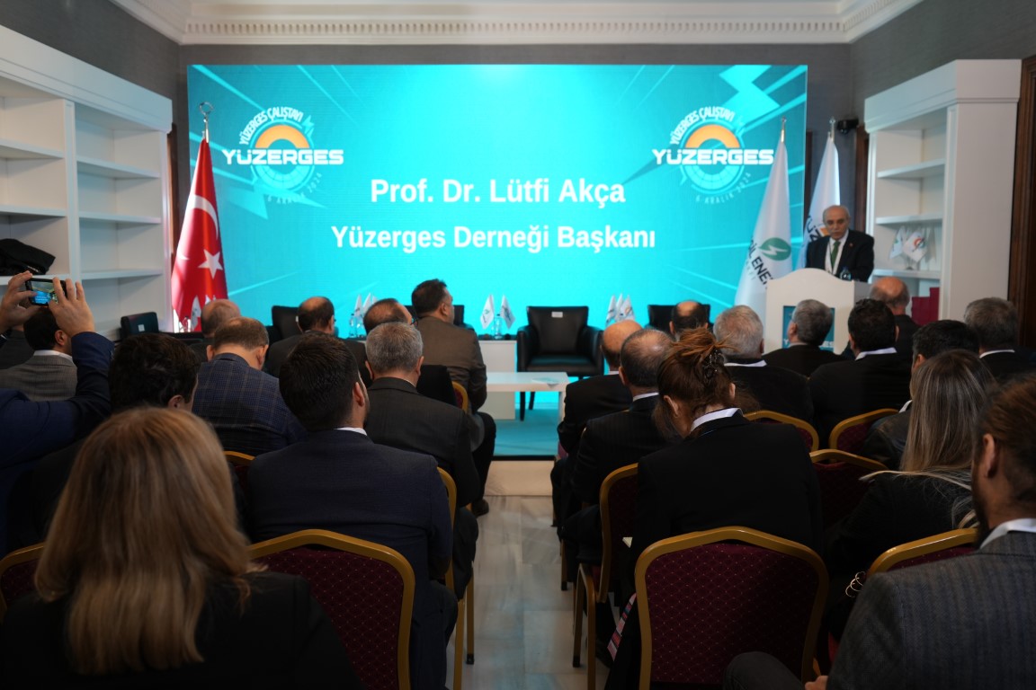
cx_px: 518
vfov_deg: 41.1
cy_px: 345
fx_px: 921
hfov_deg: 58.7
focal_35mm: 32
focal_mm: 32
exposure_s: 1/40
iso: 800
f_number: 4
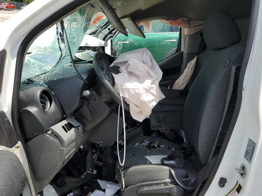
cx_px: 130
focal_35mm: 29
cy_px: 106
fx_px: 220
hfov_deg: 61.7
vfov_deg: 48.2
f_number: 1.5
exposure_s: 1/2000
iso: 50
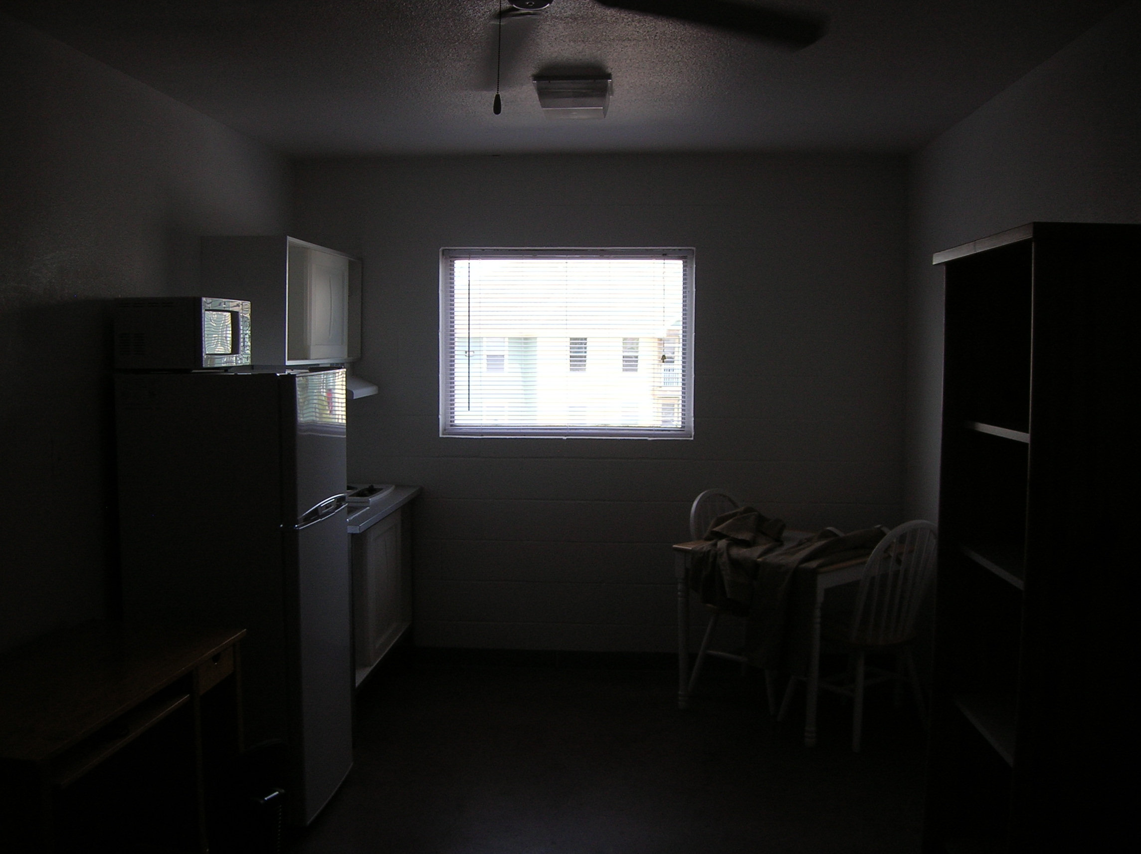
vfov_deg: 41.7
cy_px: 427
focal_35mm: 34
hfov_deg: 54.0
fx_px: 1120
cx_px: 570
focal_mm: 5.7
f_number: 2.9
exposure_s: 1/69.4
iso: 50
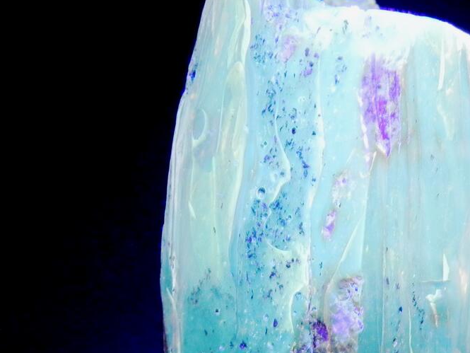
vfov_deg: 23.3
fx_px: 842
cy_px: 280
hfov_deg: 31.1
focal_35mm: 62
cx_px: 290
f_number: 2.8
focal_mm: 5.9
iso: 400
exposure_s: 1/4.3
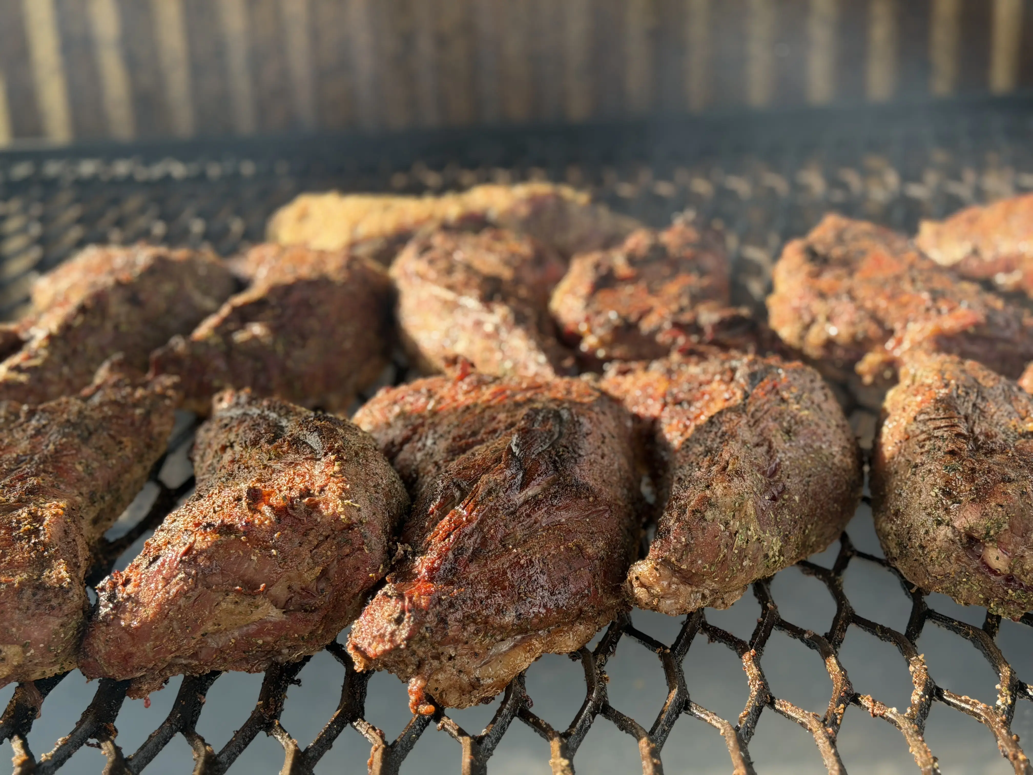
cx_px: 516
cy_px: 388
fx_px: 1432
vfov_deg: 30.3
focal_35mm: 48
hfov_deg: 39.7
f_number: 1.78
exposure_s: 1/592
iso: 100
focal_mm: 6.76
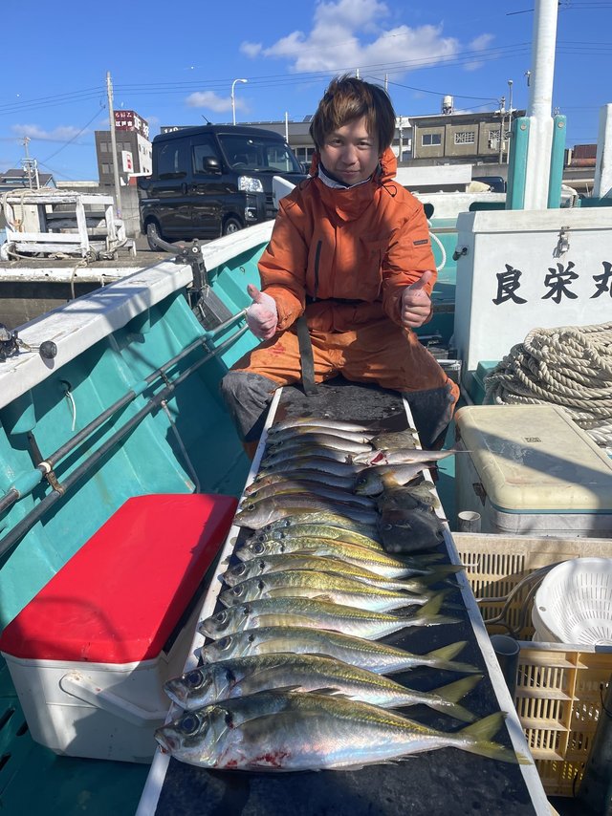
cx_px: 306
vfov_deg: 67.3
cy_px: 408
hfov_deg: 53.0
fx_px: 613
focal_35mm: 26
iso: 32
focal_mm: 4.2
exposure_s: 1/4464
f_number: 1.6
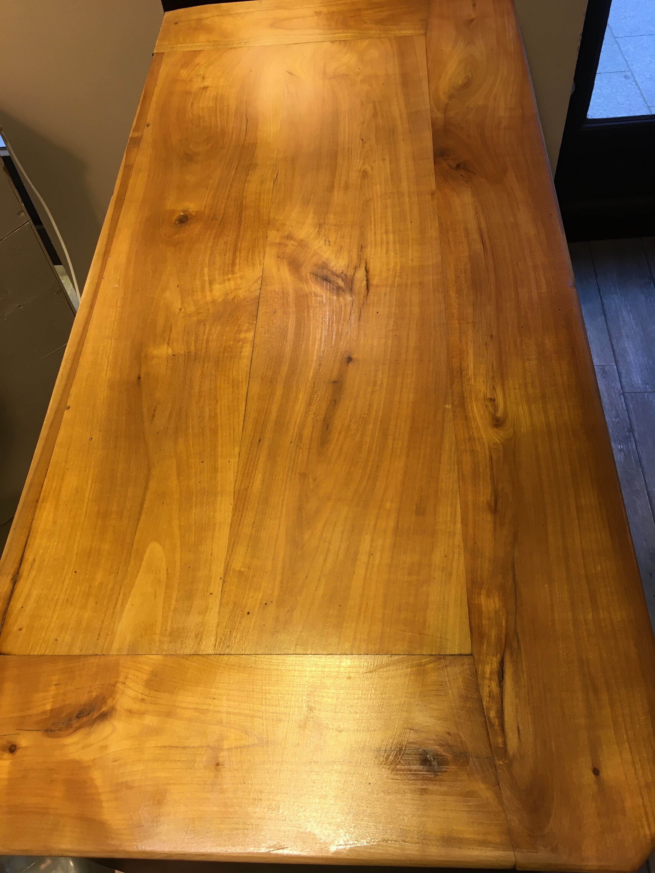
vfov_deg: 61.7
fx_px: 732
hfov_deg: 48.2
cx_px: 328
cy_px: 436
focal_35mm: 29
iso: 64
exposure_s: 1/33
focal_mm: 4.15
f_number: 2.2
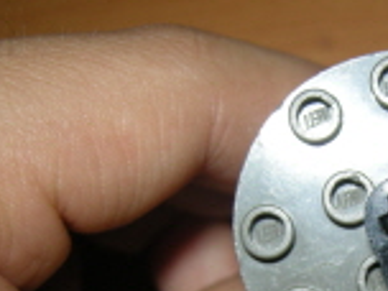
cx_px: 393
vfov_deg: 15.2
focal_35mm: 95
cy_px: 301
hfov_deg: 20.0
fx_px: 1065
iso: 64
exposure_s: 1/30
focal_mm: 7.5
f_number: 2.7
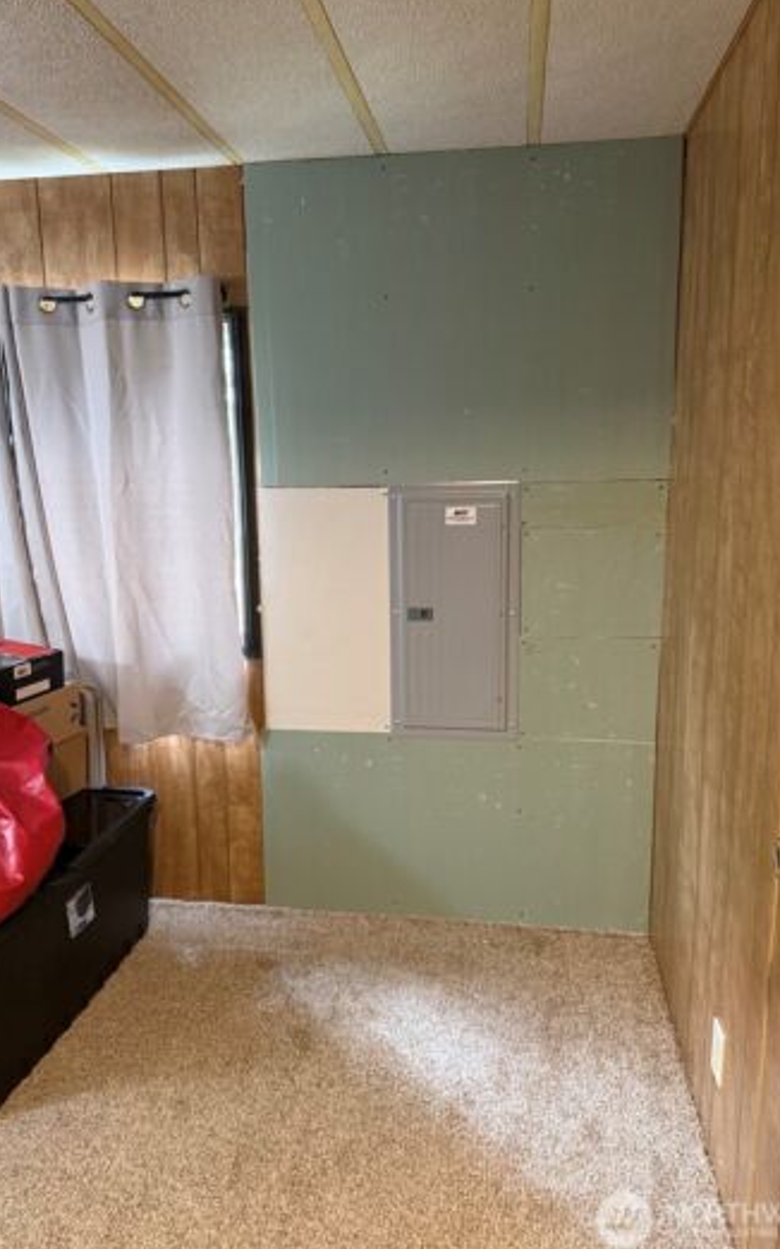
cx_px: 388
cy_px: 623
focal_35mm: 26
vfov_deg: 70.4
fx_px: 885
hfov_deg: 47.6
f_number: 1.78
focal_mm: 6.76
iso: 640
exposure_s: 1/40
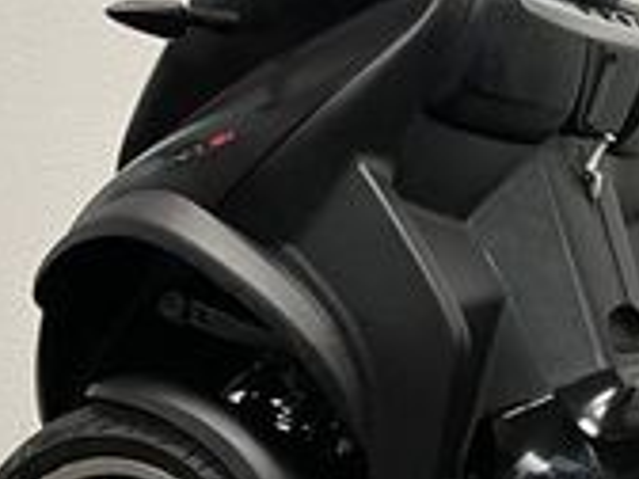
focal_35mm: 99
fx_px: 1828
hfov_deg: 17.4
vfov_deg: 14.9
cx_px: 1016
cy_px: 266
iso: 100
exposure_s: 1/50
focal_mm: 5.1
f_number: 1.6
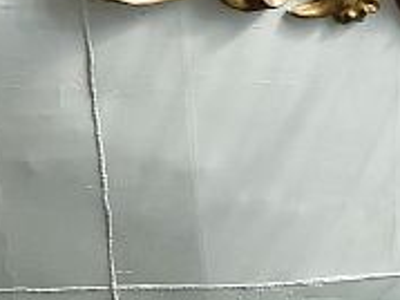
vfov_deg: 7.8
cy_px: 537
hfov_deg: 10.3
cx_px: -266
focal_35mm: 183
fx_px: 2113
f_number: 4
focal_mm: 5.3
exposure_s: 1/200
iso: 80
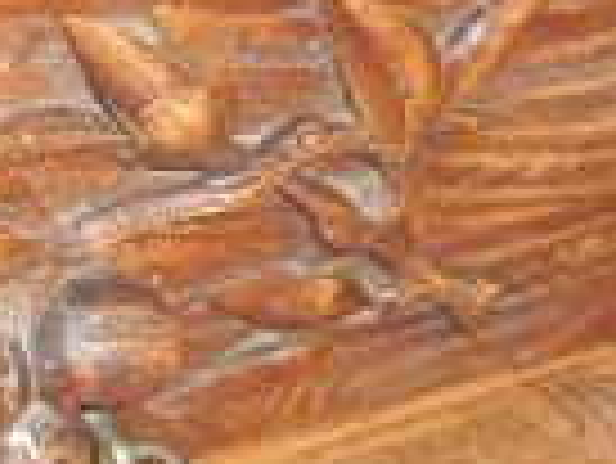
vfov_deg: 12.6
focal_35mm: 117
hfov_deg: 16.4
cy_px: 99
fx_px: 2084
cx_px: -27
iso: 200
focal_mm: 4.5
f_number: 3.3
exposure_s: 1/25
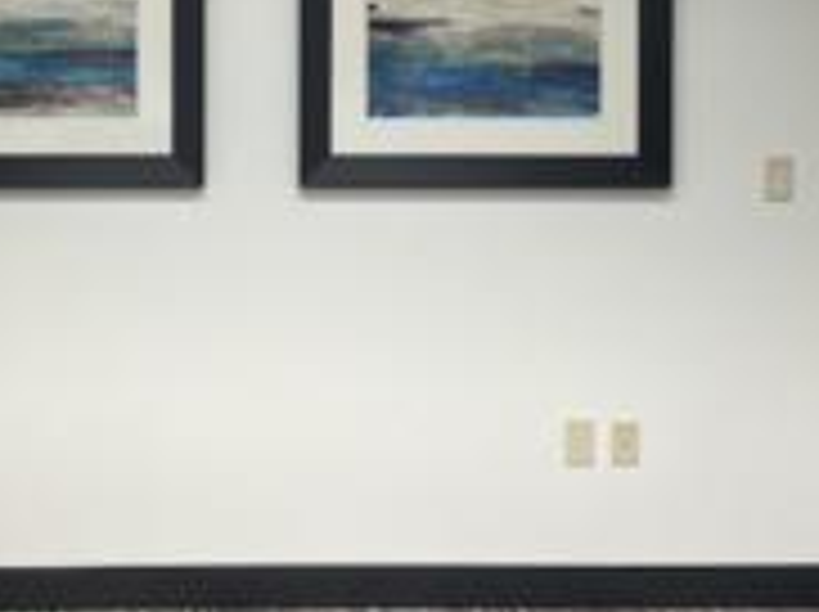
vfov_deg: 18.8
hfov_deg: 25.2
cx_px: 256
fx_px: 1819
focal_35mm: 77
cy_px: 92
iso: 40
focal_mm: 3.99
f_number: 1.8
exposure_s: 1/60
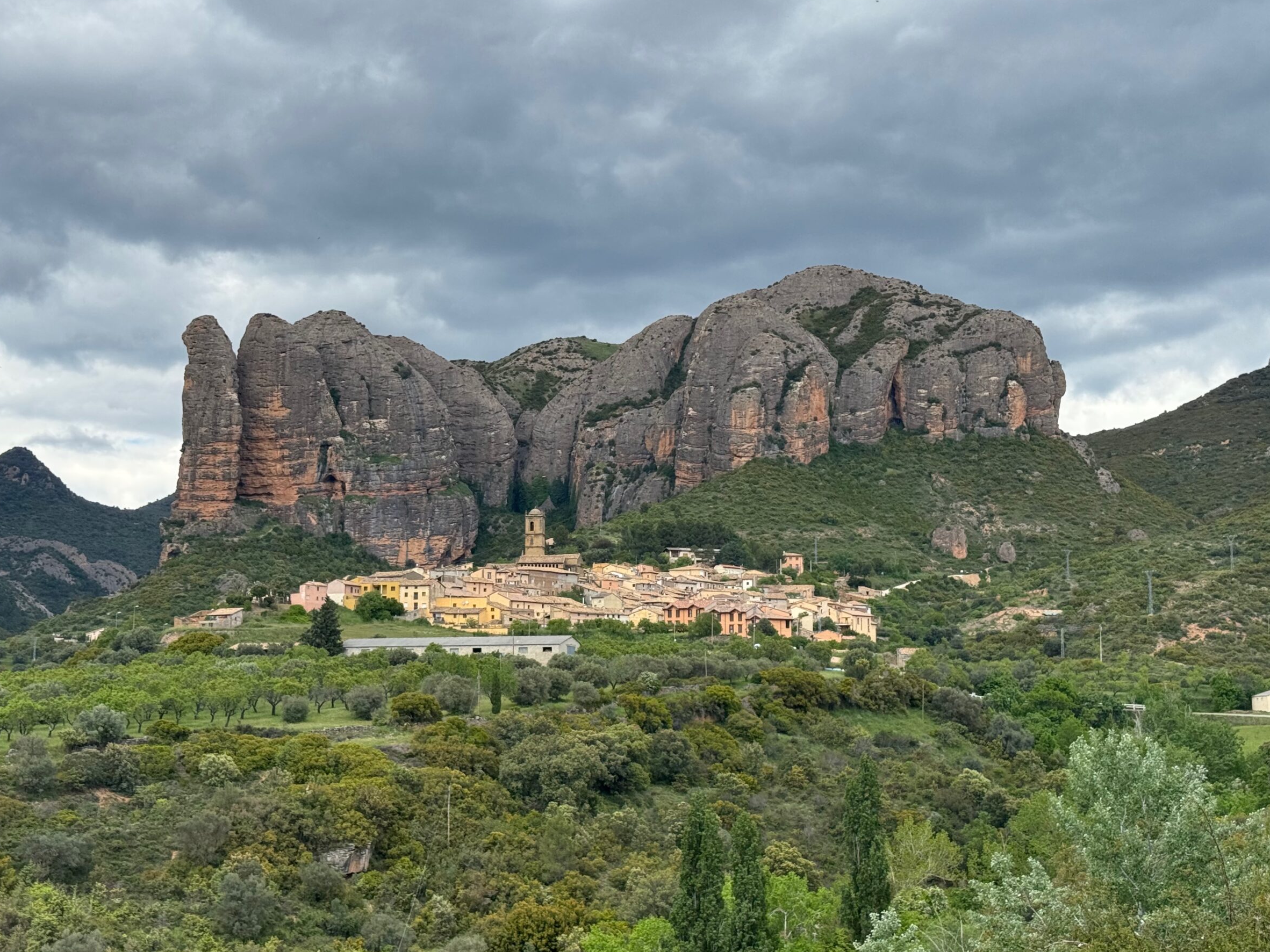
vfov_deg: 28.0
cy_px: 474
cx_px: 587
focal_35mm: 52
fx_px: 1908
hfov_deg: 36.8
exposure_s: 1/1923
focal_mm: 6.76
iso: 64
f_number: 1.78
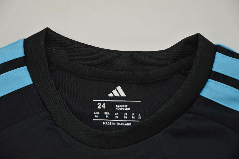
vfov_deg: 8.7
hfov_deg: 13.1
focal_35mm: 158
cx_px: 120
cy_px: 80
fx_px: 1045
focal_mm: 105
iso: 400
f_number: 8
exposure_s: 1/200
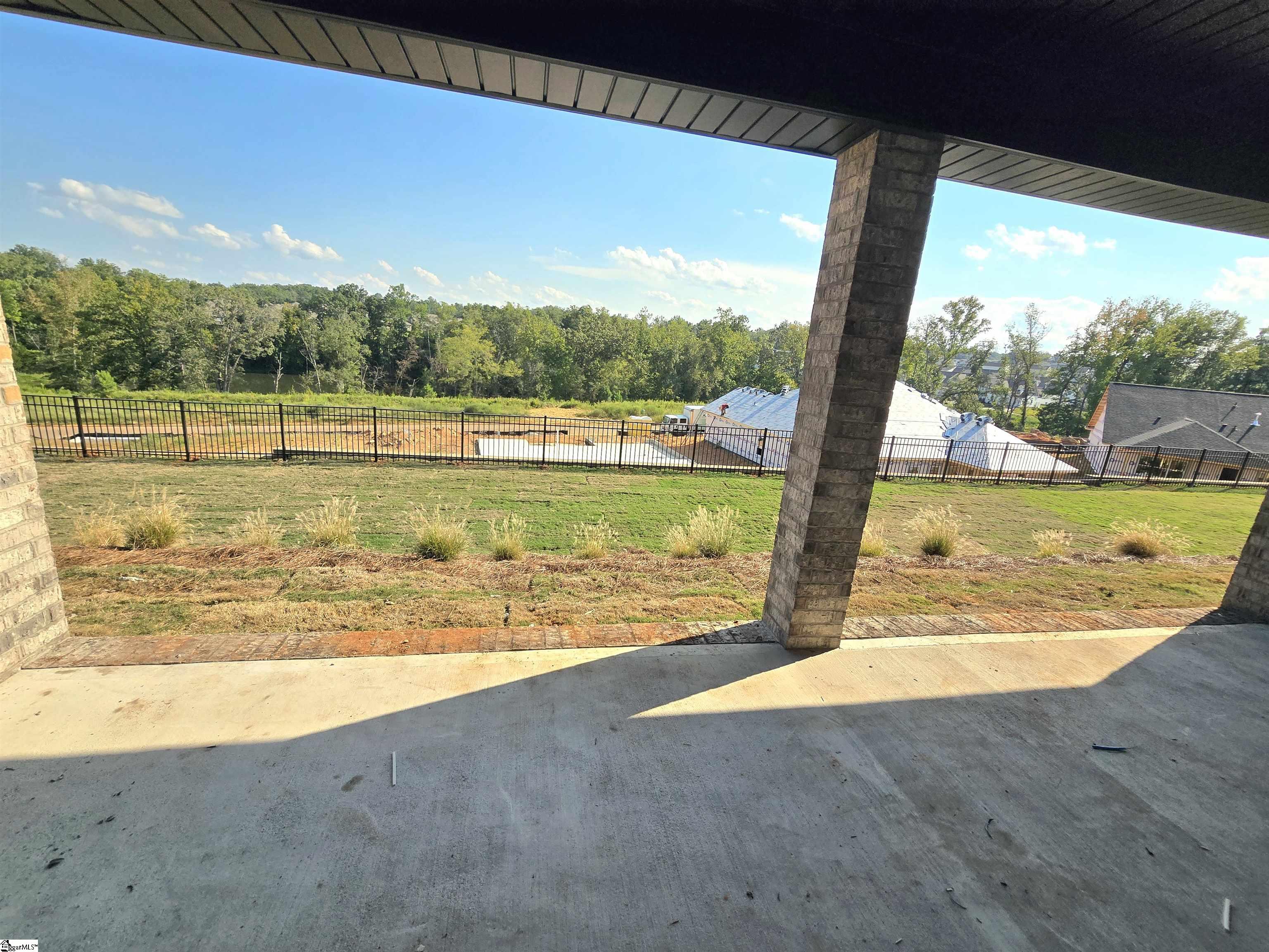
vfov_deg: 89.9
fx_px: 477
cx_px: 634
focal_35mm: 13
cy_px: 476
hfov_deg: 106.2
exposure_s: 1/3333
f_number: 2.2
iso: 50
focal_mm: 2.2
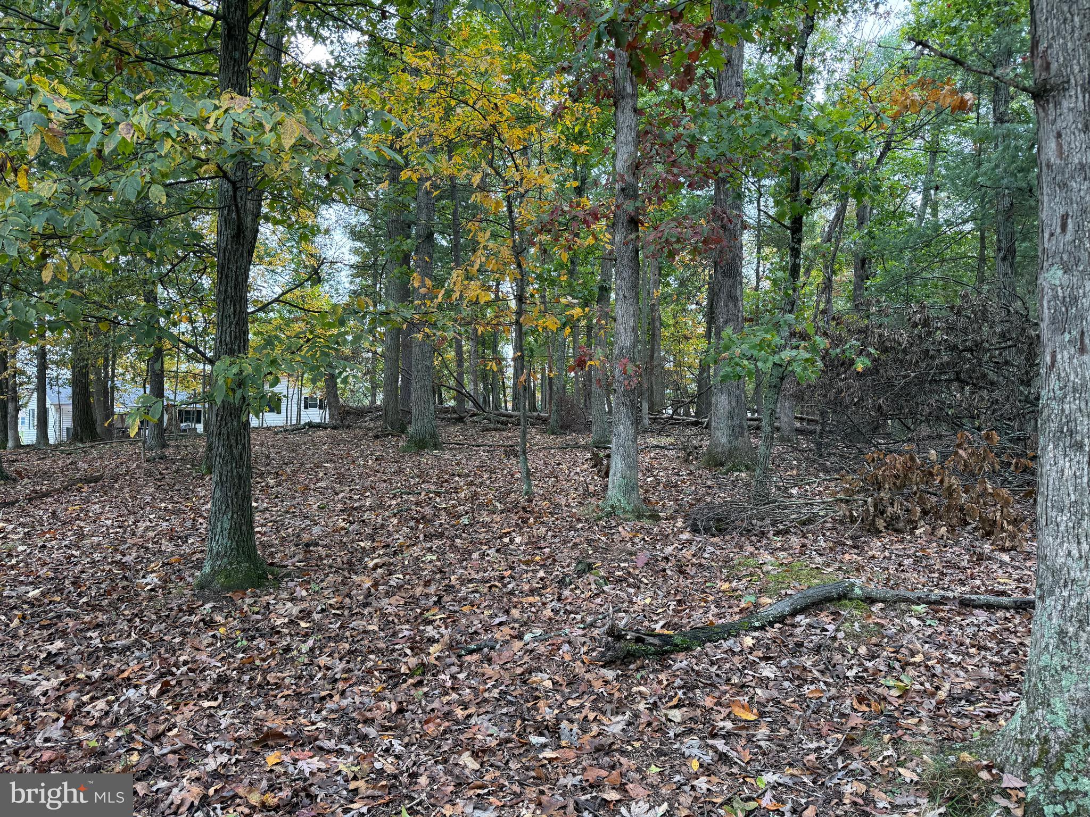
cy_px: 408
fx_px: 756
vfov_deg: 56.8
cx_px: 545
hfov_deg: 71.6
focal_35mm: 24
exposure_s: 1/236
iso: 125
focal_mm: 6.76
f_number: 1.78
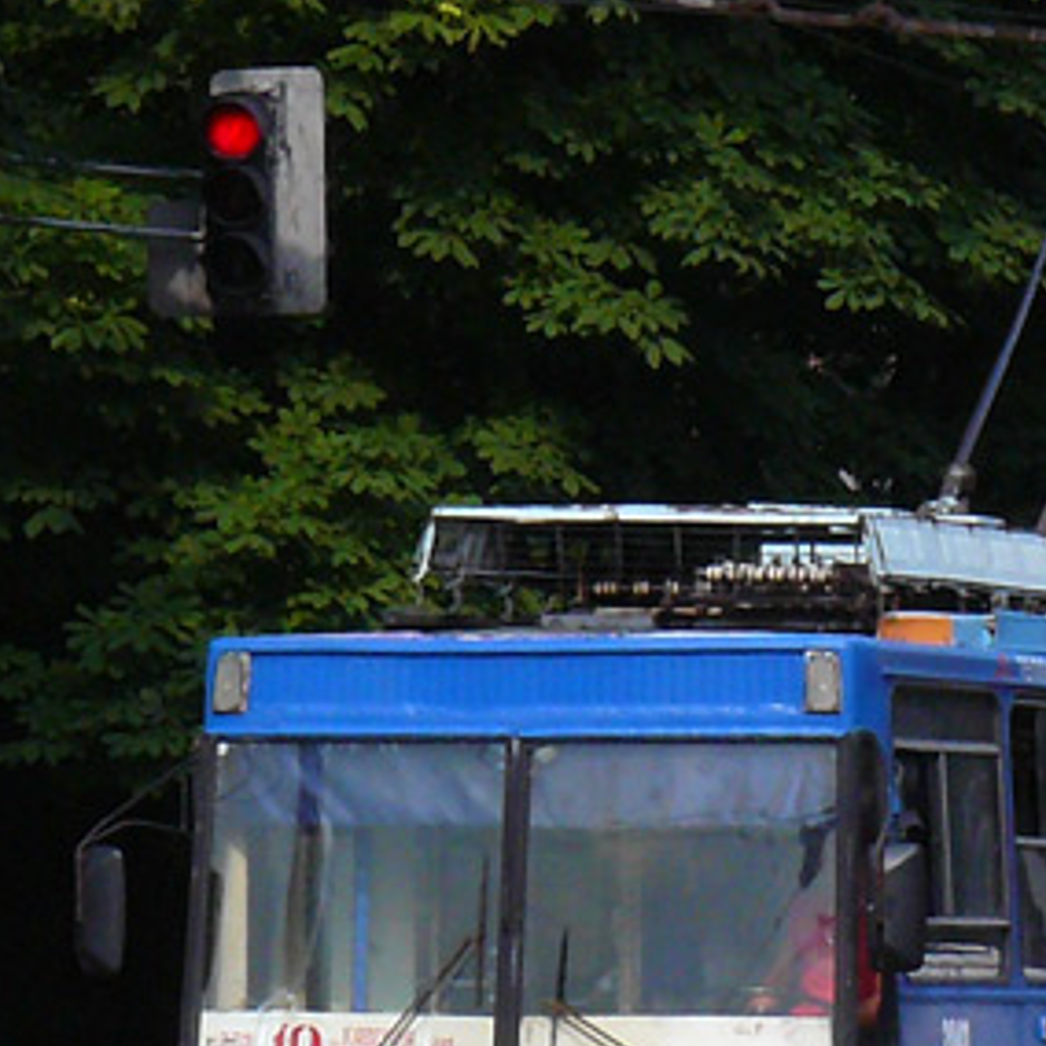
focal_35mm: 338
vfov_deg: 5.2
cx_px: 847
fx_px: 11555
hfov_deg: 5.2
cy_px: 446
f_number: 8
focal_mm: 17.7
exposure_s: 1/250
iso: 200
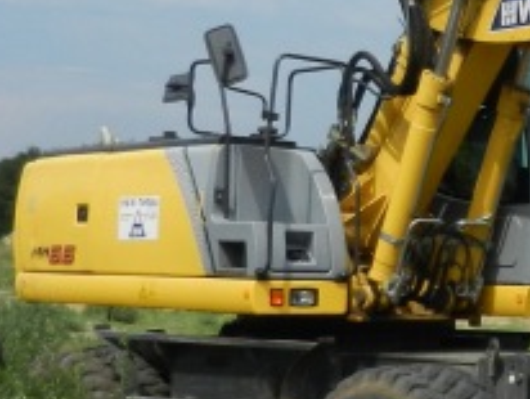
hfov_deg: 18.1
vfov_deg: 15.3
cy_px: 214
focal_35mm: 97
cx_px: 787
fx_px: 1487
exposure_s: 1/500
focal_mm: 4.5
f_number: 7
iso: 160
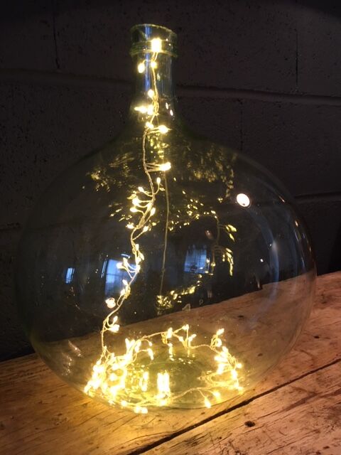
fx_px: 381
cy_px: 228
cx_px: 170
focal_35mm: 29
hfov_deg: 48.2
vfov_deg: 61.7
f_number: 2.2
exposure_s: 1/33
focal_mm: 4.15
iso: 125
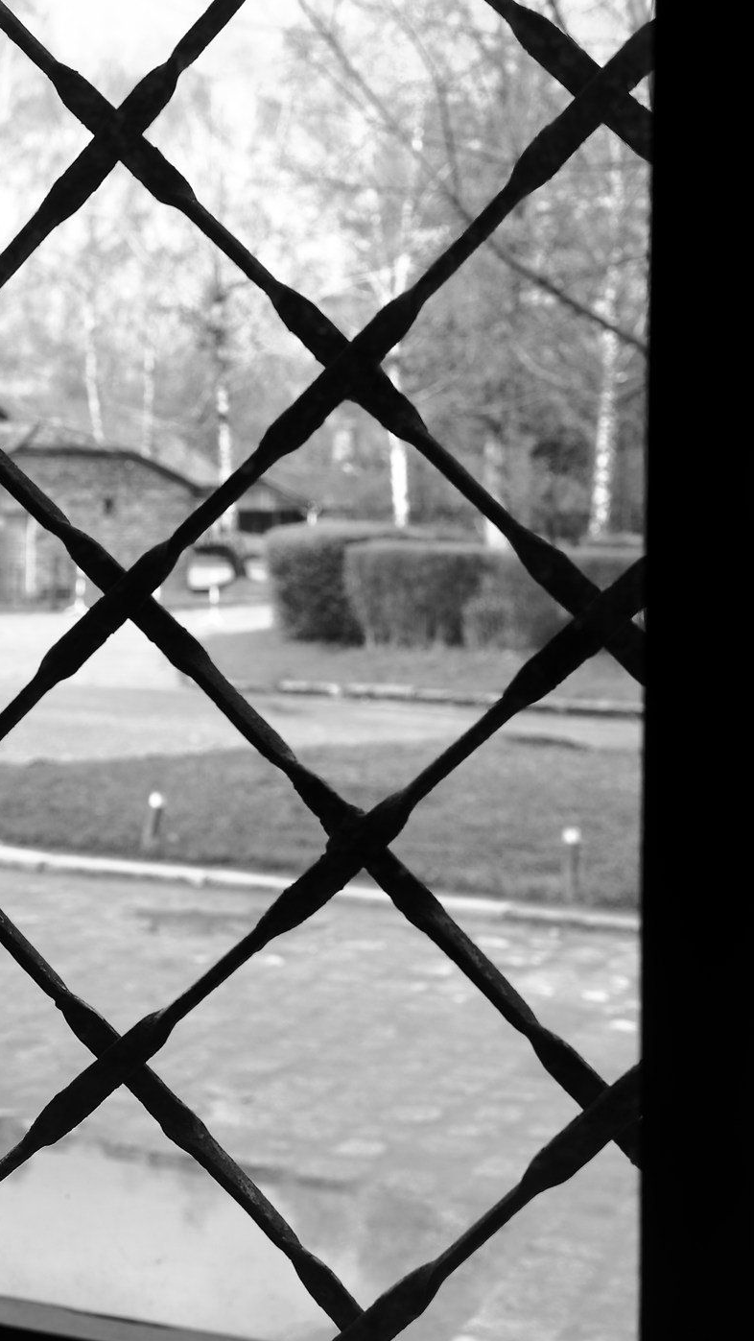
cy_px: 589
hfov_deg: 18.6
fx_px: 2239
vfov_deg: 33.3
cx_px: -3
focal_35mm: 63
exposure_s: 1/60
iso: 100
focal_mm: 35
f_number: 5.6
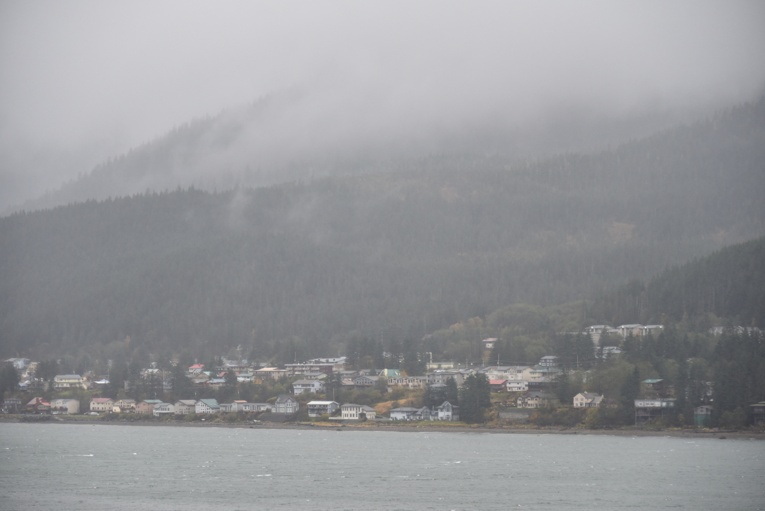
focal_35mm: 125
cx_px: 382
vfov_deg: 11.0
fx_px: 2657
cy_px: 256
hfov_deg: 16.4
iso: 1000
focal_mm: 125
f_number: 5.6
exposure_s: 1/250
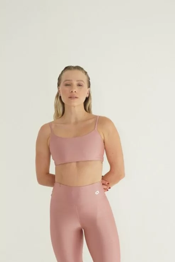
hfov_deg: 21.9
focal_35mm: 62
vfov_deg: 32.0
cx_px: 83
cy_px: 181
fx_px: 452
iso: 125
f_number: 5.6
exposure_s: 1/160
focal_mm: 24
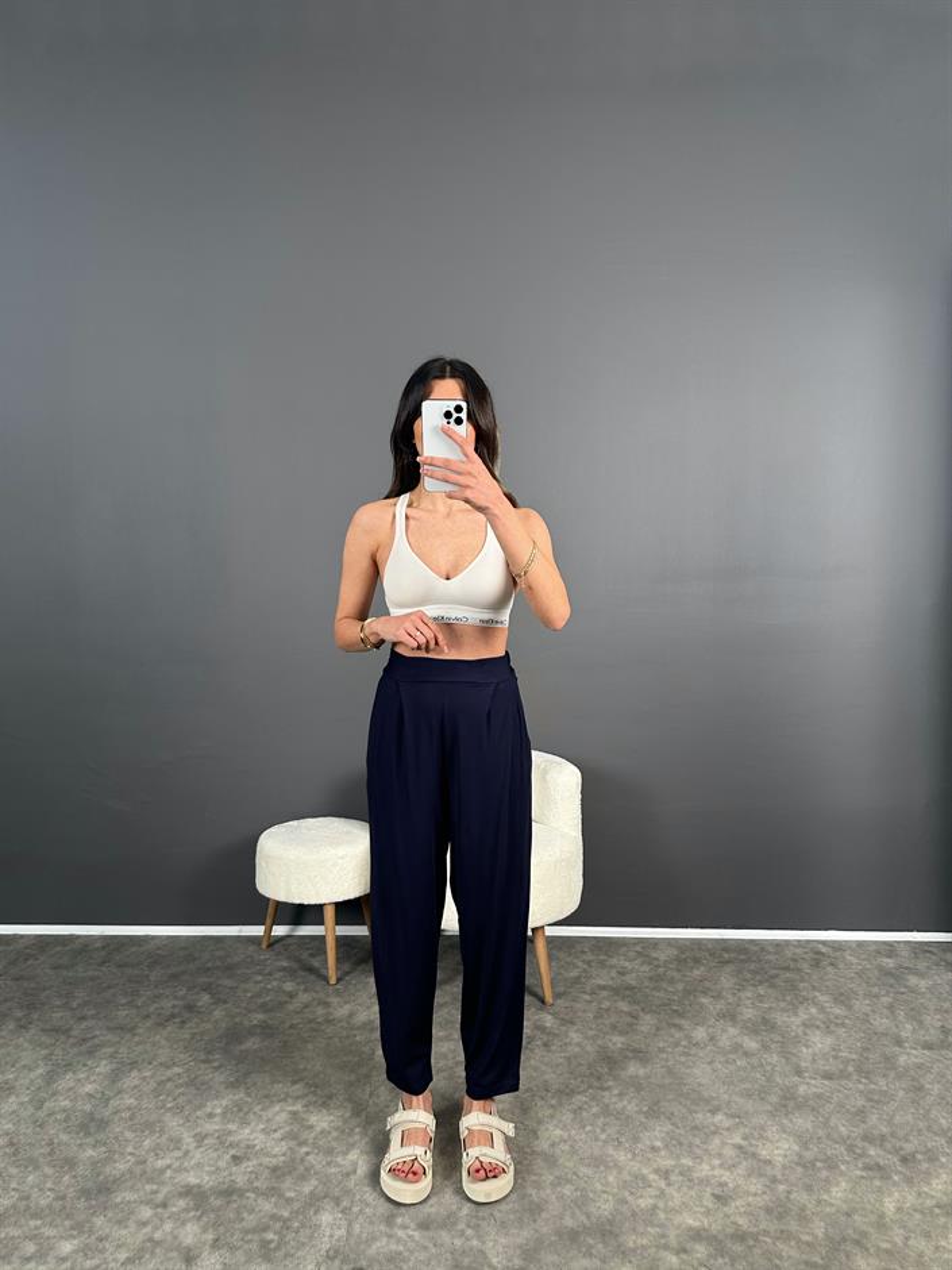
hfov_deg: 56.8
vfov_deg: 71.6
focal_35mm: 24
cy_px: 635
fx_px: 880
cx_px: 476
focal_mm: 6.86
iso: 125
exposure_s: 1/121
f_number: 1.78
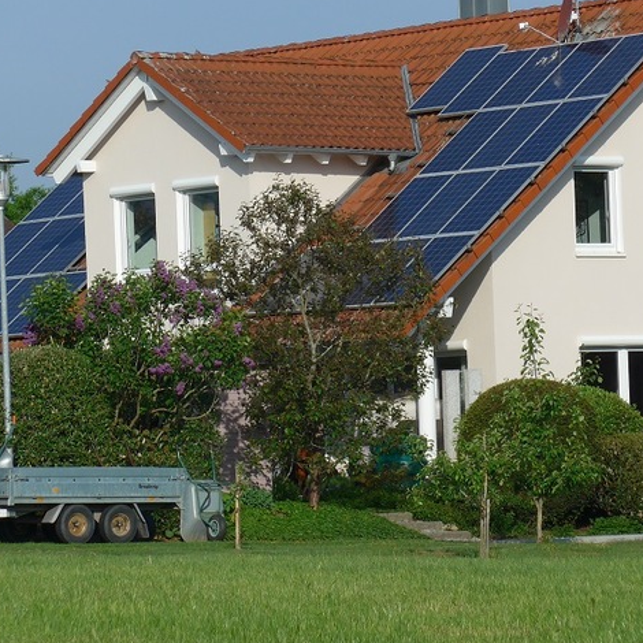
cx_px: 393
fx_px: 5443
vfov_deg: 6.8
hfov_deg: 6.8
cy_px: 304
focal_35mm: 259
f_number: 5.7
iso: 80
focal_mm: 36.7
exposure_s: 1/500
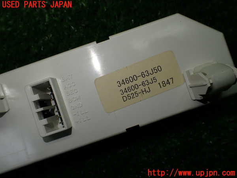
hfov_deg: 60.0
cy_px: 89
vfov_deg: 46.8
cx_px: 118
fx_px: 205
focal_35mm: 30
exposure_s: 1/200
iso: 100
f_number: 3.2
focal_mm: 5.4
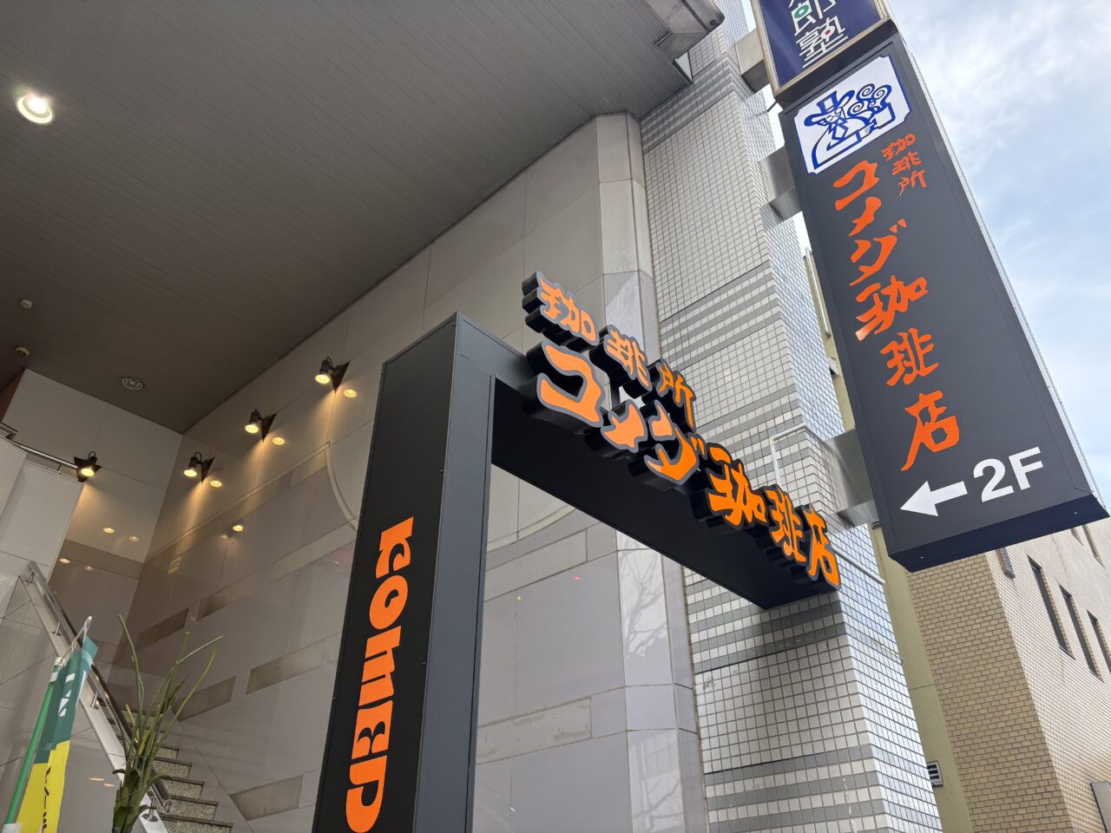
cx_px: 556
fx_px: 834
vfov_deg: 53.1
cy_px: 416
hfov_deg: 67.3
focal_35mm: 26
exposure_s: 1/462
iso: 64
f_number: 1.6
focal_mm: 5.96
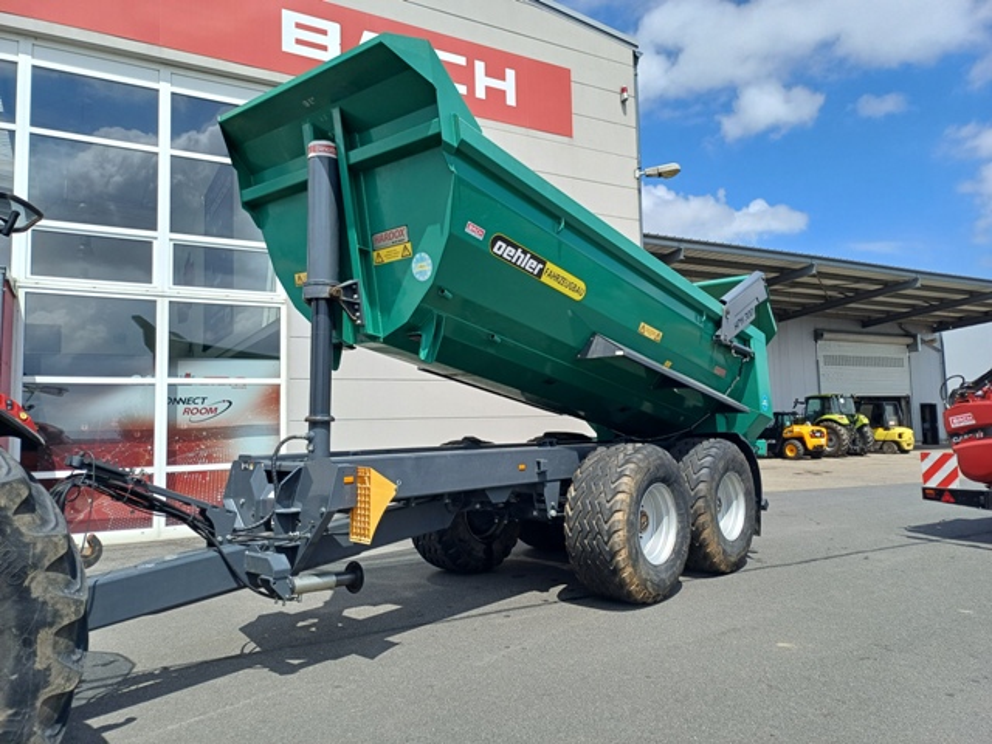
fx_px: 716
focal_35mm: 25
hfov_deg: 69.4
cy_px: 372
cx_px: 496
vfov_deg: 54.9
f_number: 1.8
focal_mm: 4.65
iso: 50
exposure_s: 1/1259
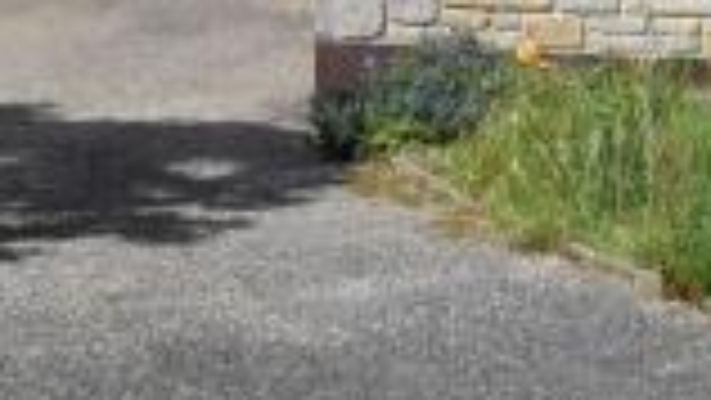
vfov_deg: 10.0
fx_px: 2207
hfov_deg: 18.2
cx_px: 520
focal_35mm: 117
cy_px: -245
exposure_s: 1/500
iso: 200
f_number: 8
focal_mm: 18
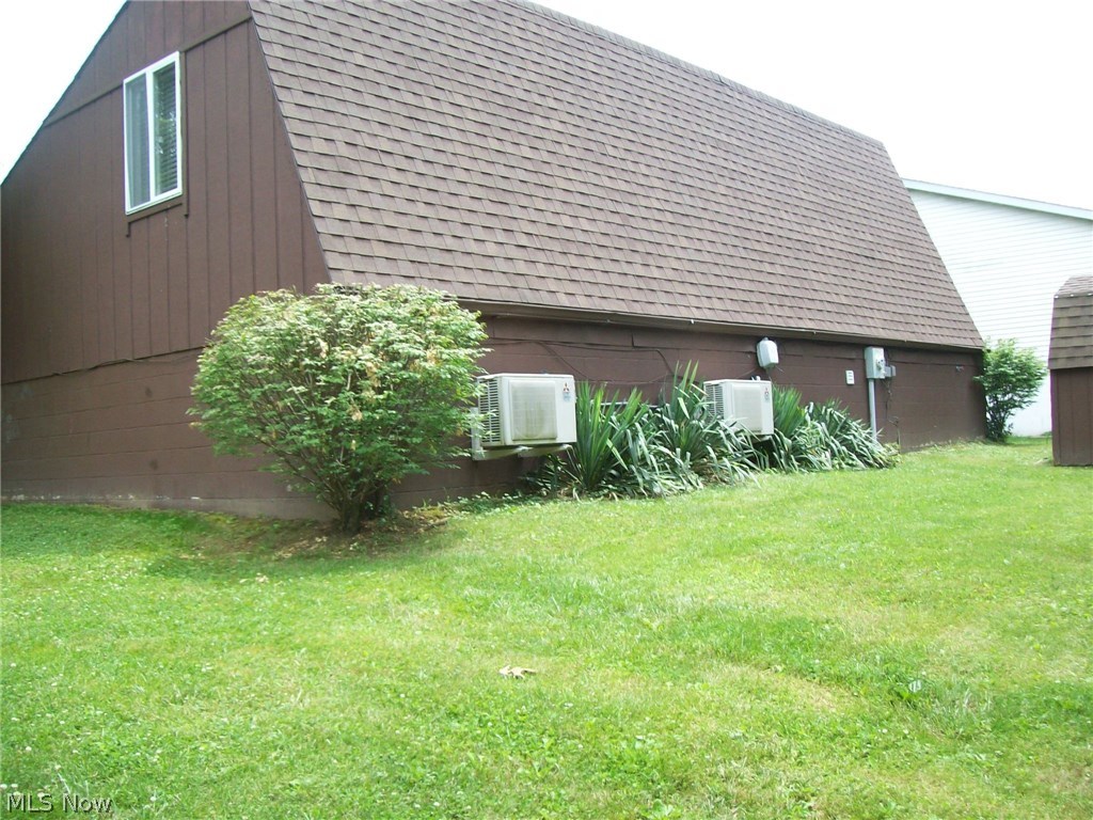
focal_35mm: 36
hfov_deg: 51.4
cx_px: 546
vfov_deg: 39.7
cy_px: 410
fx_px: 1137
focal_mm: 6
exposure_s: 1/269
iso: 80
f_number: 2.7
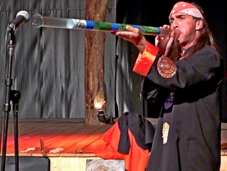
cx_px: 114
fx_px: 675
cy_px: 86
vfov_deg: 14.4
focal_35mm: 103
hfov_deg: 19.1
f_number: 3.3
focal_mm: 19.2
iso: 800
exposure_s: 1/20
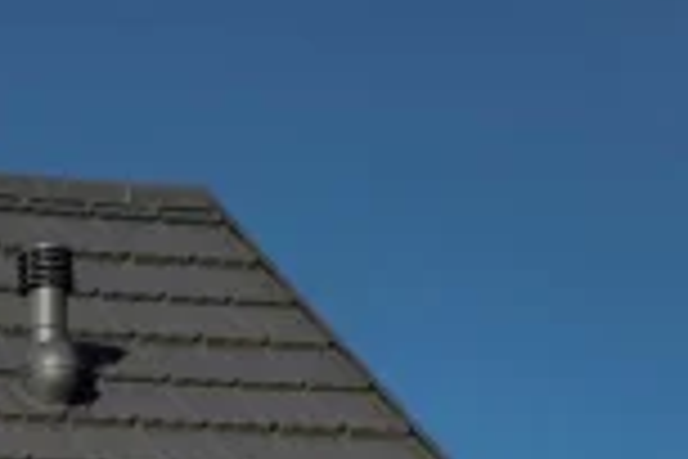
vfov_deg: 4.1
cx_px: -81
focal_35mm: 333
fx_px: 6364
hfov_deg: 6.2
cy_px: 720
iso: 64
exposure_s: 1/5000
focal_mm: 85
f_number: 1.4
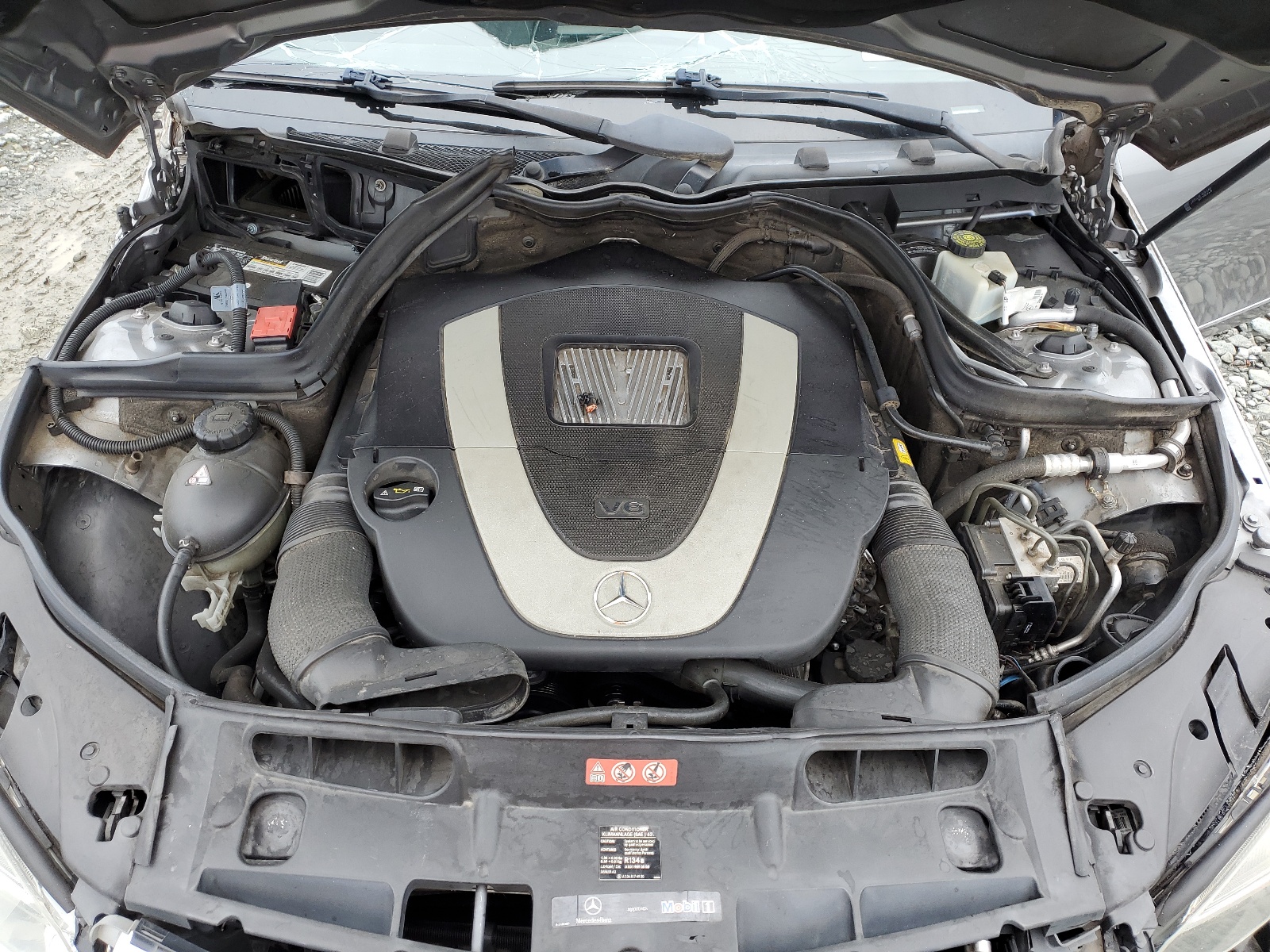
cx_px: 635
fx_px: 954
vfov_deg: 53.1
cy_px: 476
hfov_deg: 67.3
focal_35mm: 26
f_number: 1.5
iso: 50
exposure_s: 1/238
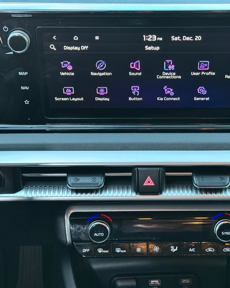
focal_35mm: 63
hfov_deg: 24.1
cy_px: 143
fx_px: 536
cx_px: 148
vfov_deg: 30.0
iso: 250
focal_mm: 6.76
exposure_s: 1/60
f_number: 1.78
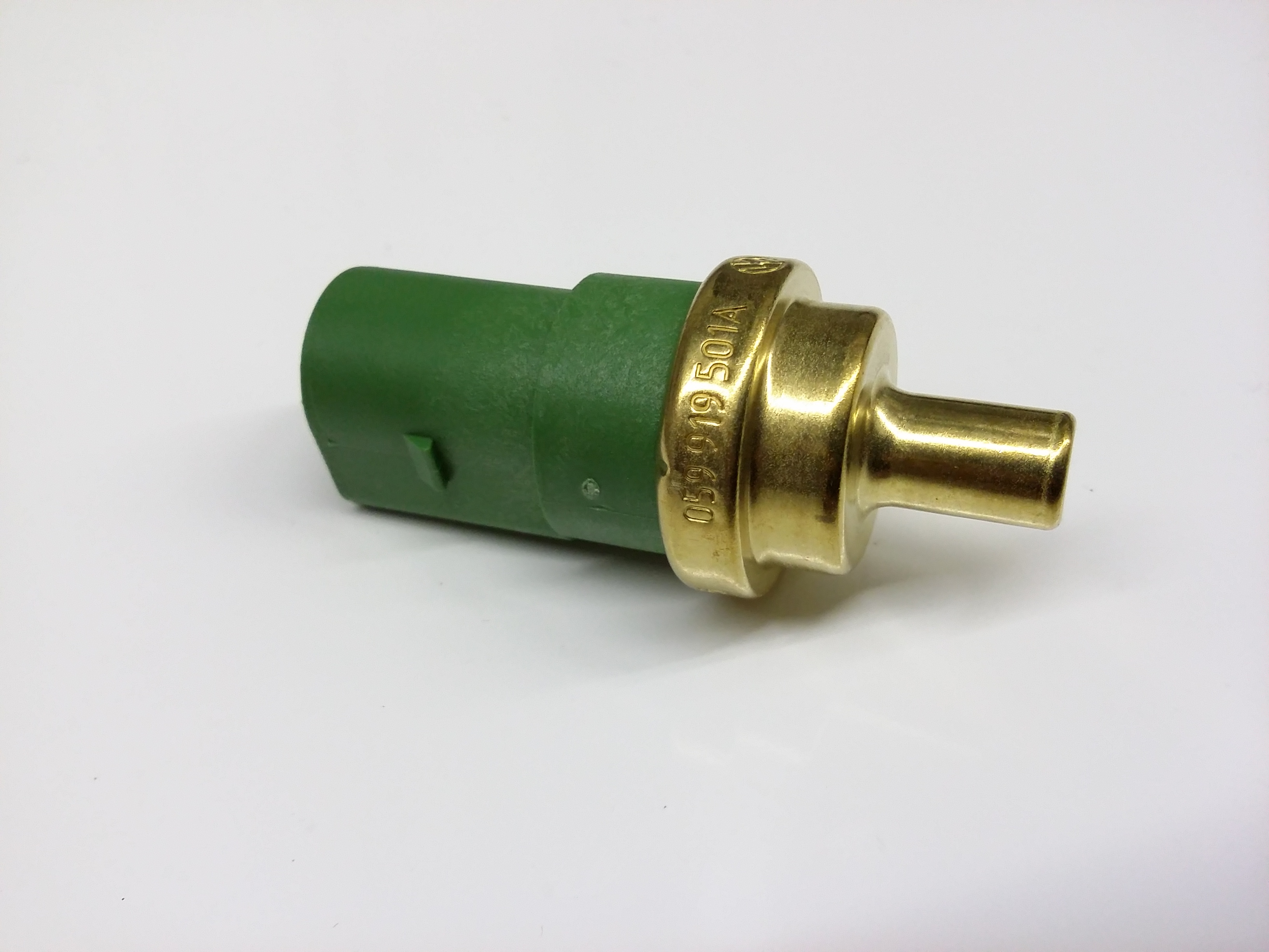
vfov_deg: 44.2
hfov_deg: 56.8
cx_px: 634
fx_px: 1173
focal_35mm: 32
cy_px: 476
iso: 160
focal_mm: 3.4
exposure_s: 1/24
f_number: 2.4
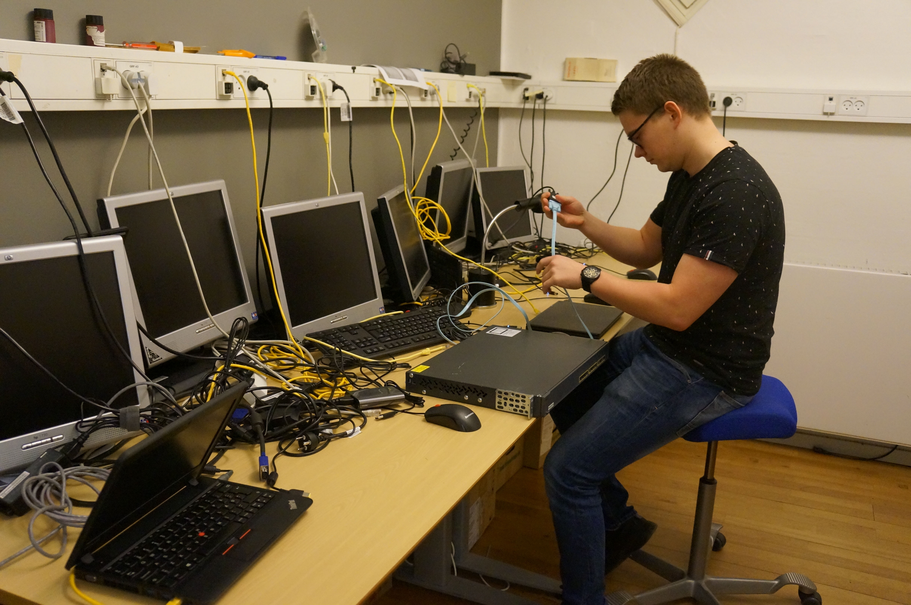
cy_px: 302
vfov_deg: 43.5
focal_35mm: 30
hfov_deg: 62.0
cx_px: 456
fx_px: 758
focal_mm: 20
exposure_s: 1/100
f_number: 3.5
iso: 3200
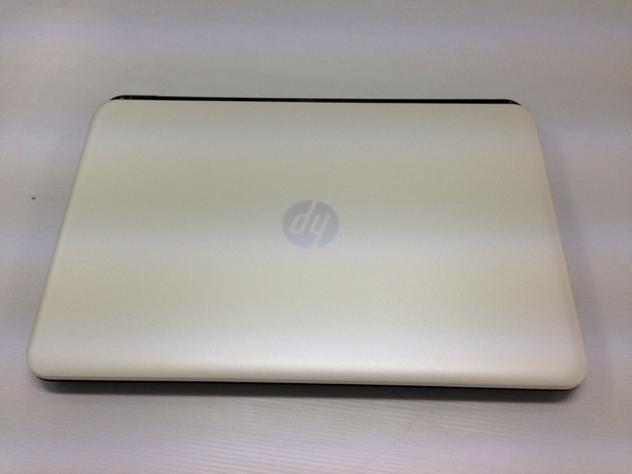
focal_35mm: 33
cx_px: 316
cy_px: 237
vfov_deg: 42.9
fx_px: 602
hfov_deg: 55.4
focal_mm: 4.12
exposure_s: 1/120
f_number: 2.4
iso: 80
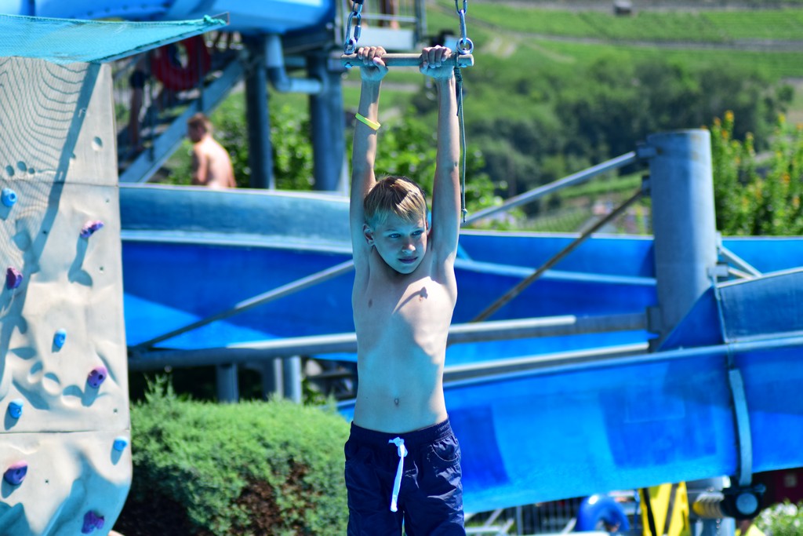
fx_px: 3681
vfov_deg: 8.3
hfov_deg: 12.5
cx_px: 402
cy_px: 268
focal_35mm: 165
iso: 280
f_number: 4
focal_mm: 110
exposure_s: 1/1250
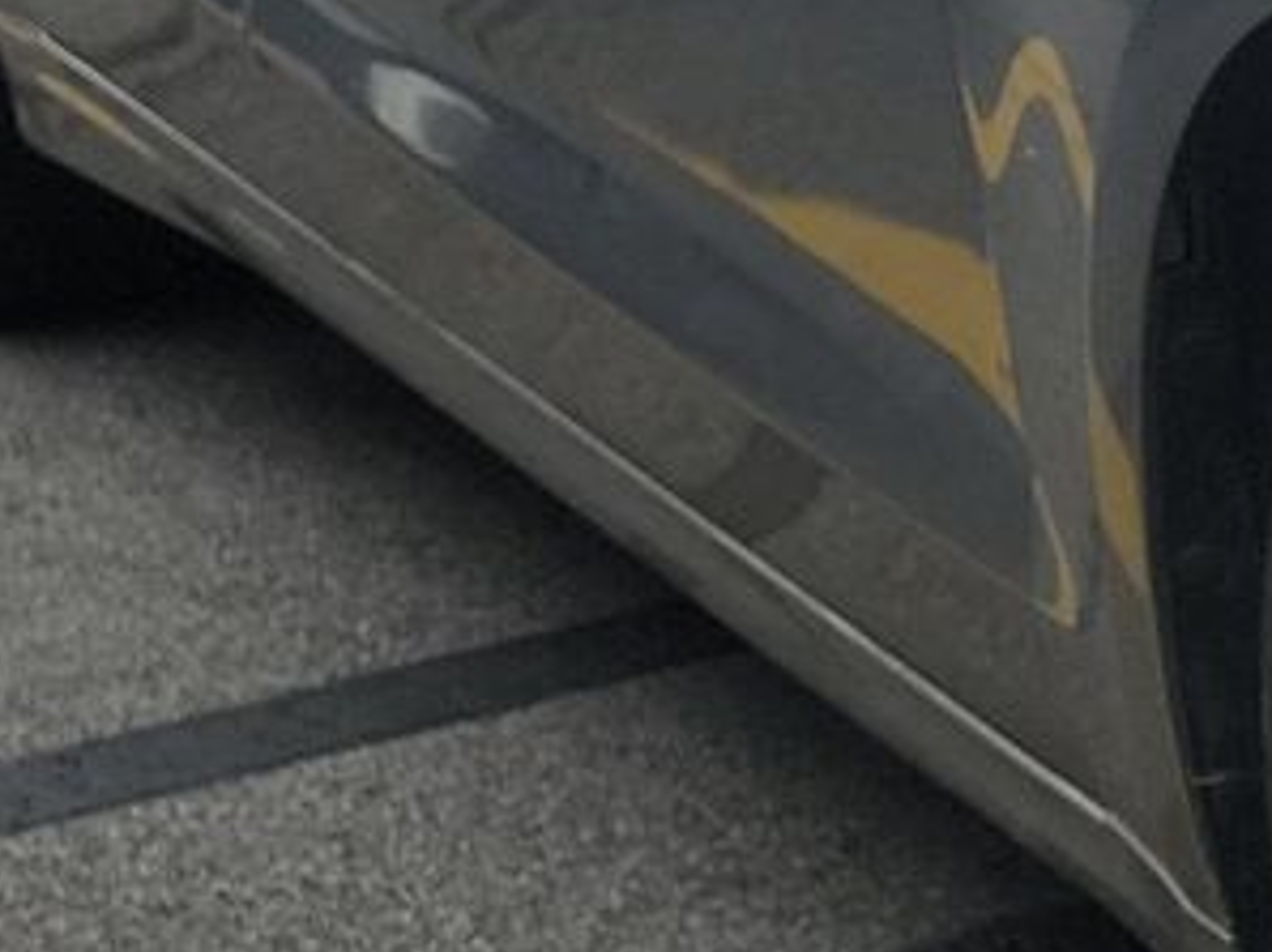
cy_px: 393
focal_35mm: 129
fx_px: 4736
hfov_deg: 12.9
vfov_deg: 11.5
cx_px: 2728
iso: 50
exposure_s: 1/132
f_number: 1.8
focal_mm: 6.7
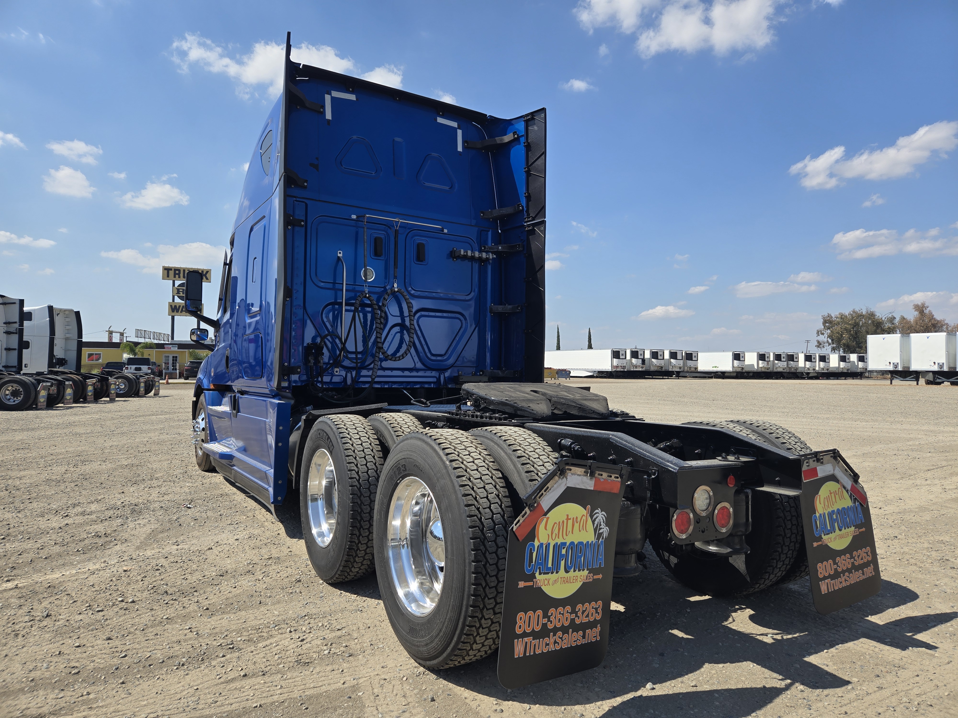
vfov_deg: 58.9
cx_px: 479
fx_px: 637
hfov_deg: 73.9
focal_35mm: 23
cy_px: 359
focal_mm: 5.4
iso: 25
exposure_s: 1/2021
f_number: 1.8
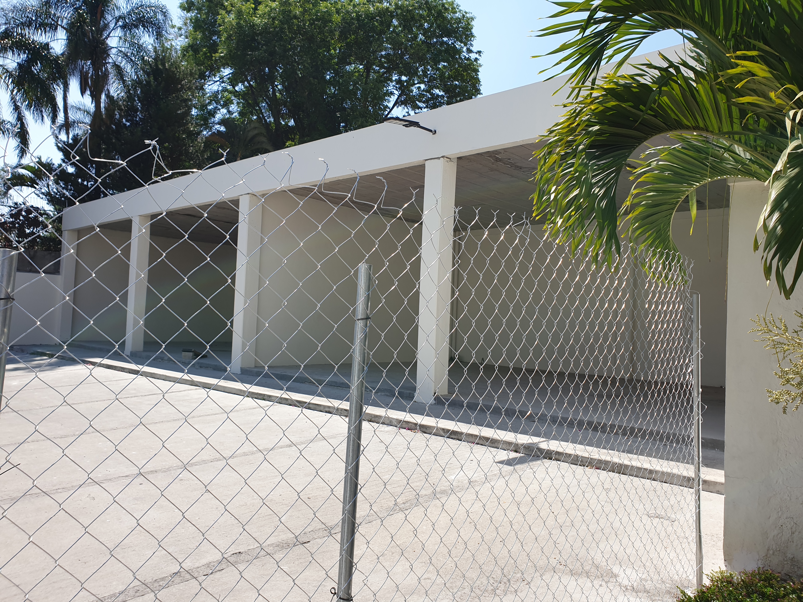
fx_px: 603
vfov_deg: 53.1
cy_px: 301
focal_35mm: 26
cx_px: 402
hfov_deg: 67.3
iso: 50
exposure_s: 1/1340
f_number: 2.4
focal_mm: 4.3
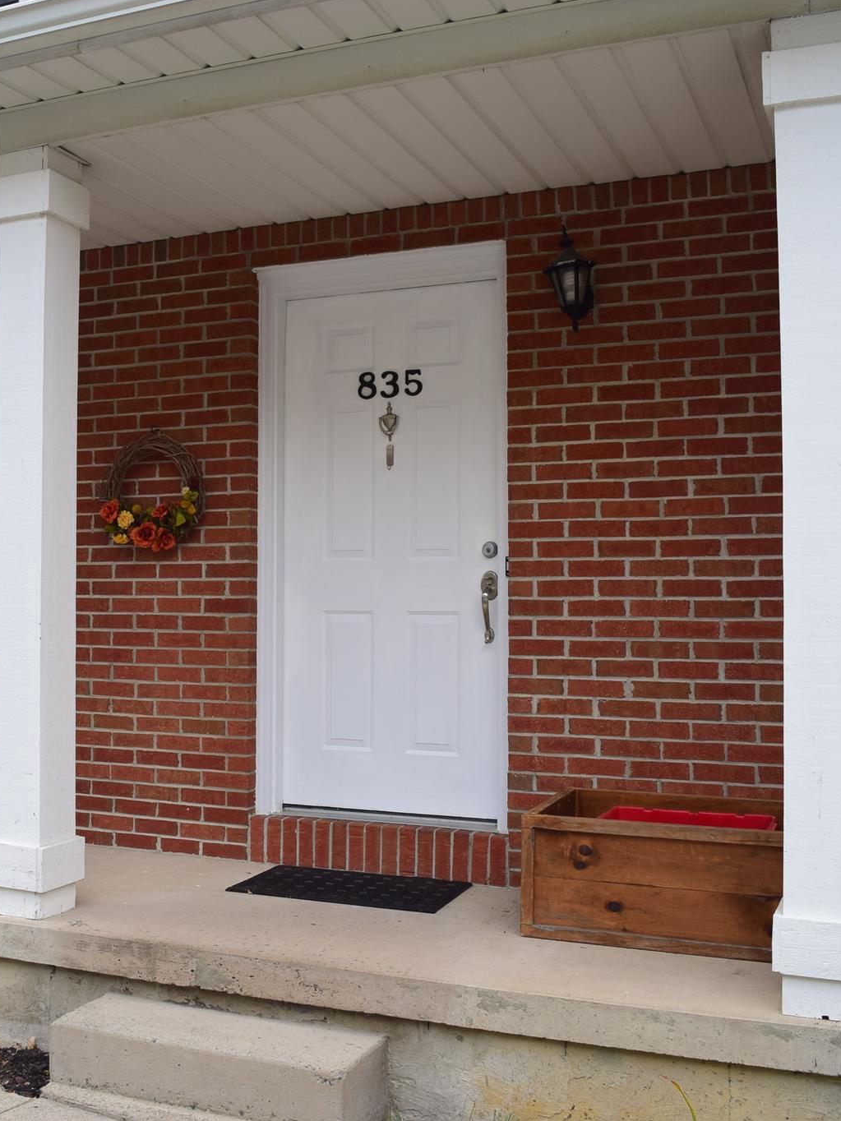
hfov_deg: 36.2
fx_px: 1263
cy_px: 560
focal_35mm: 39
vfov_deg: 47.9
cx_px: 238
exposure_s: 1/125
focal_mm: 18
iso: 250
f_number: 5.6
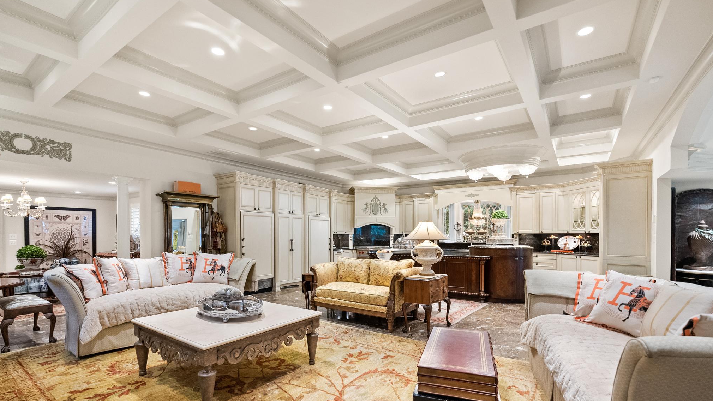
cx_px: 354
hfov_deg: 95.9
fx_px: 321
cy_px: 238
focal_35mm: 17
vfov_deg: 63.4
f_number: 4
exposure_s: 1/25
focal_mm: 16
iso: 1600
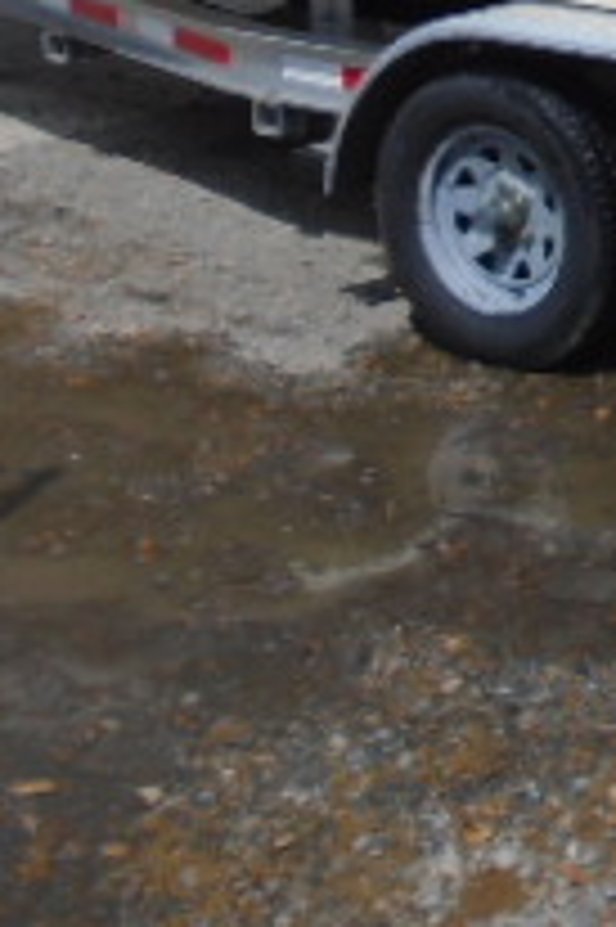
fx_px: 2159
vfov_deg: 22.7
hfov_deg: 14.9
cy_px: -117
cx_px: 971
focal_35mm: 84
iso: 100
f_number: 8
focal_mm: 4.6
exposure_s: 1/400
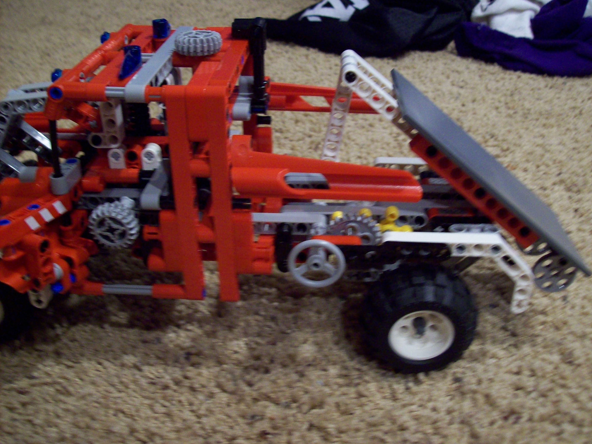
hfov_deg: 50.2
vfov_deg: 38.6
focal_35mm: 37
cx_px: 304
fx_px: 633
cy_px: 218
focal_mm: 6
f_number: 2.7
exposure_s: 1/8
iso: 200
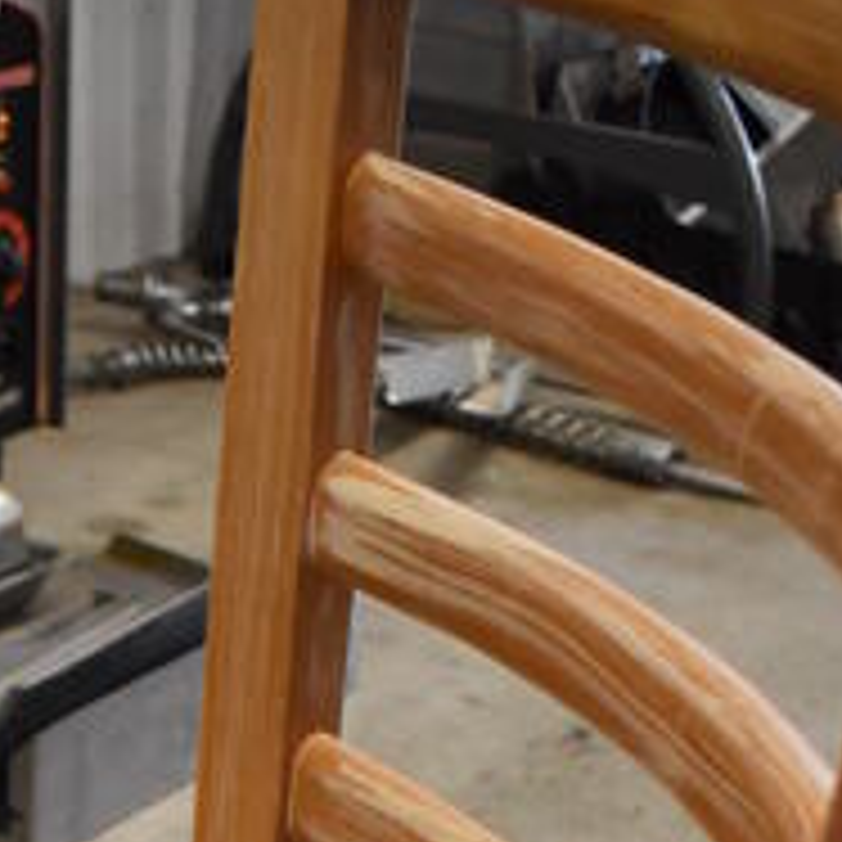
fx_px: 3082
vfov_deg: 13.4
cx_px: 99
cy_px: 1673
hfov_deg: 15.4
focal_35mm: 112
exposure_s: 1/125
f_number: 3.5
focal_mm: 18
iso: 1600
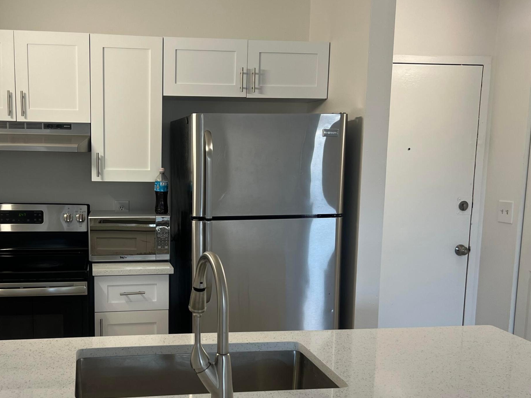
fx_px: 629
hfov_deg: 45.1
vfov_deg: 35.0
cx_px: 175
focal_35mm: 41
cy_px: 243
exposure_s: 1/120
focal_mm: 5.7
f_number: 1.5
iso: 125
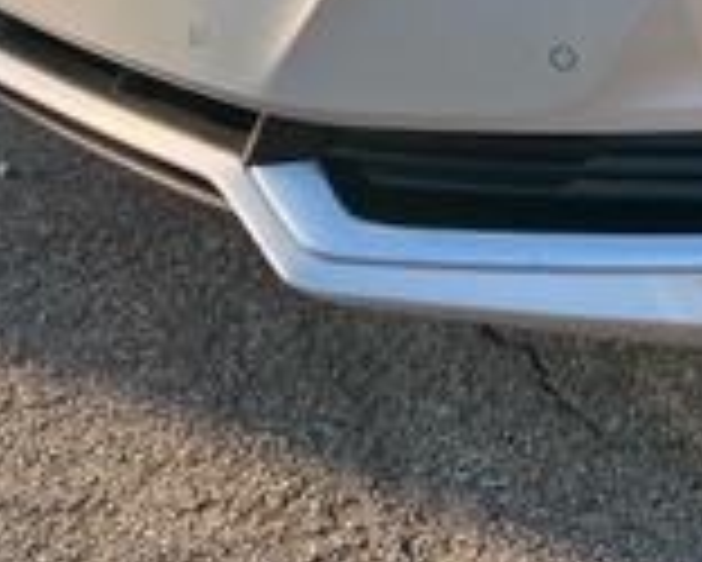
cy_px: -396
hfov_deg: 15.2
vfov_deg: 12.7
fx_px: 2328
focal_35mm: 112
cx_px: 1197
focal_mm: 3.99
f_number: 1.8
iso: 32
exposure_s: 1/517
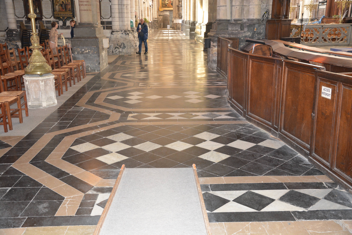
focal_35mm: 38
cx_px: 176
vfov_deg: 35.5
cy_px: 118
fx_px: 367
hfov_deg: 51.3
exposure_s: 1/60
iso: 1800
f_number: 4
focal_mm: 25
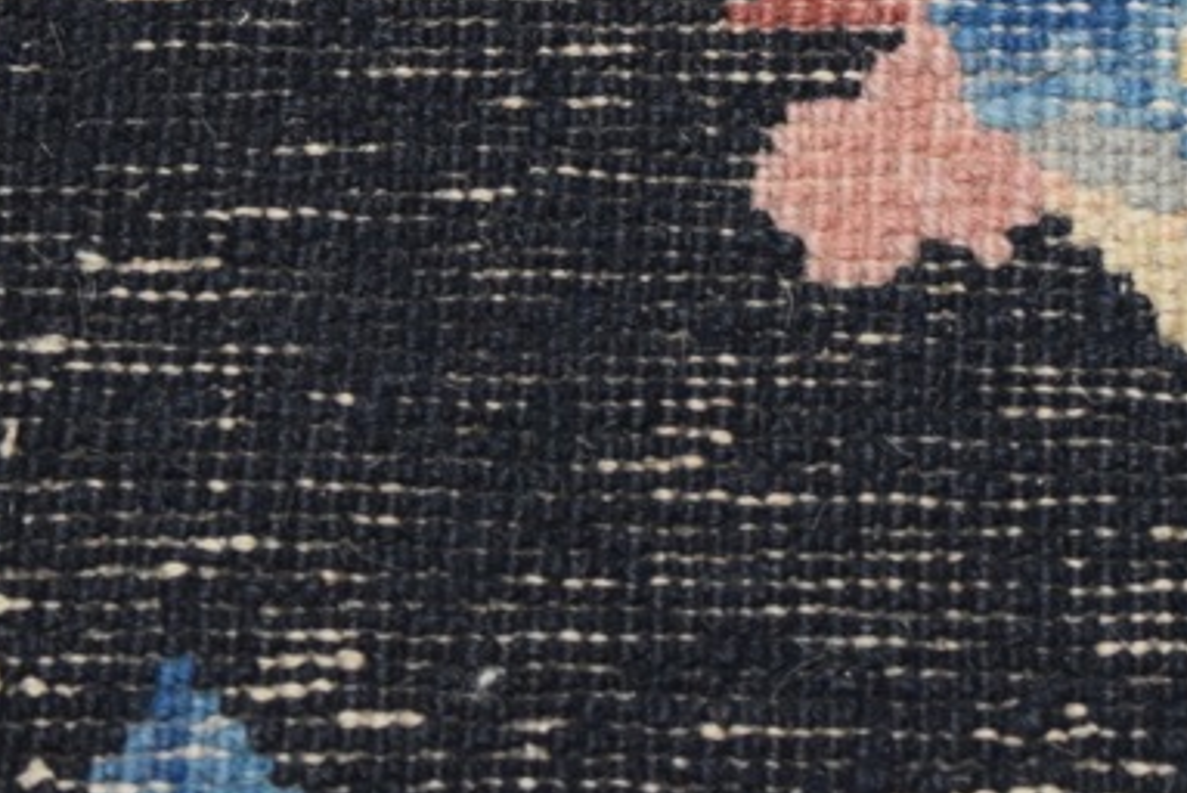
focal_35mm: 180
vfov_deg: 7.6
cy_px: -147
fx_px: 5939
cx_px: 862
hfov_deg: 11.4
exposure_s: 1/60
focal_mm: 46
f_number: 5
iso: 3200
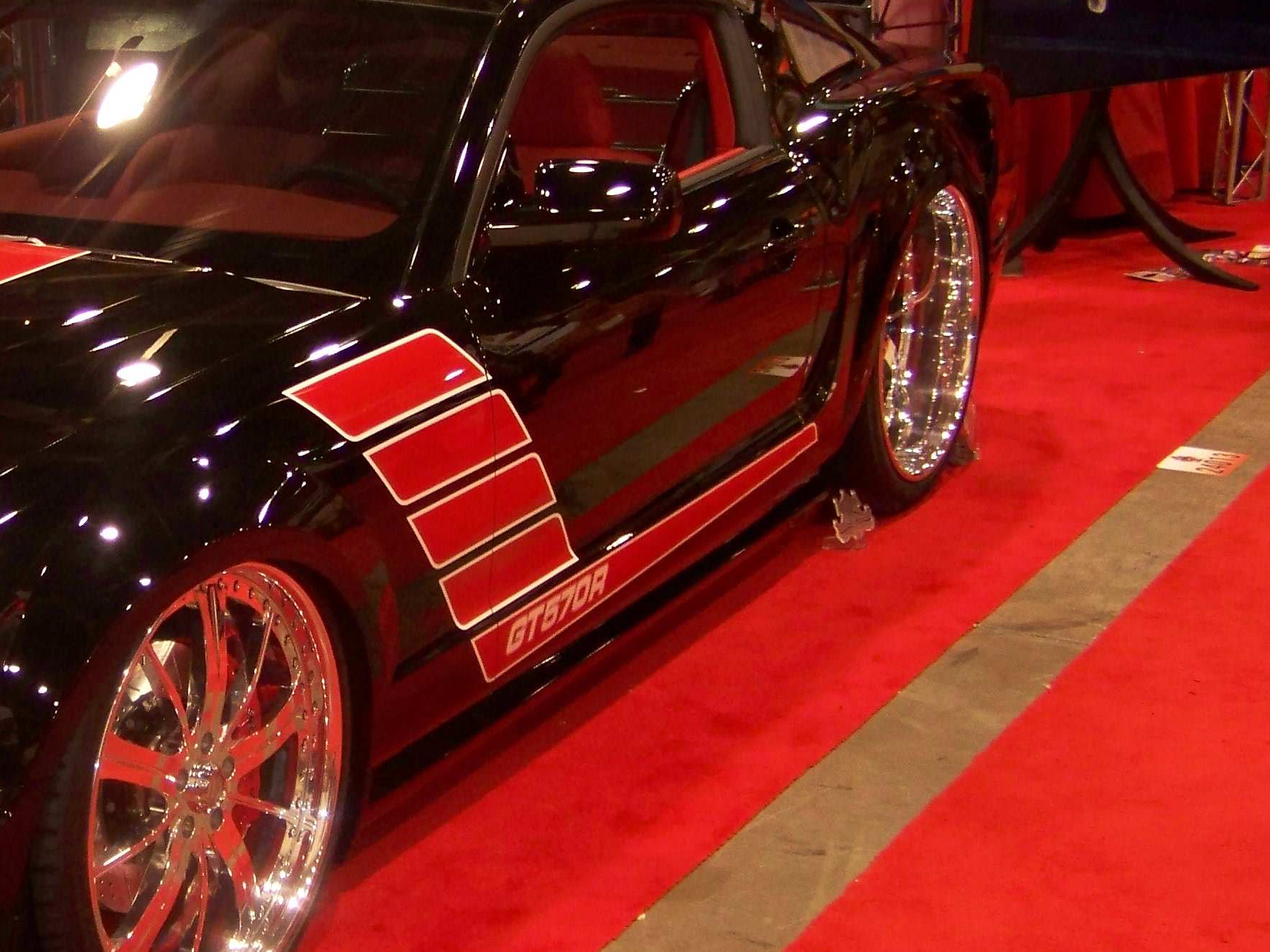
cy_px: 453
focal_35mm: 66
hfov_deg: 28.5
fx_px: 2422
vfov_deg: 22.3
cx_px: 179
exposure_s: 1/30
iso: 200
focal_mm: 6.3
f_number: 2.8
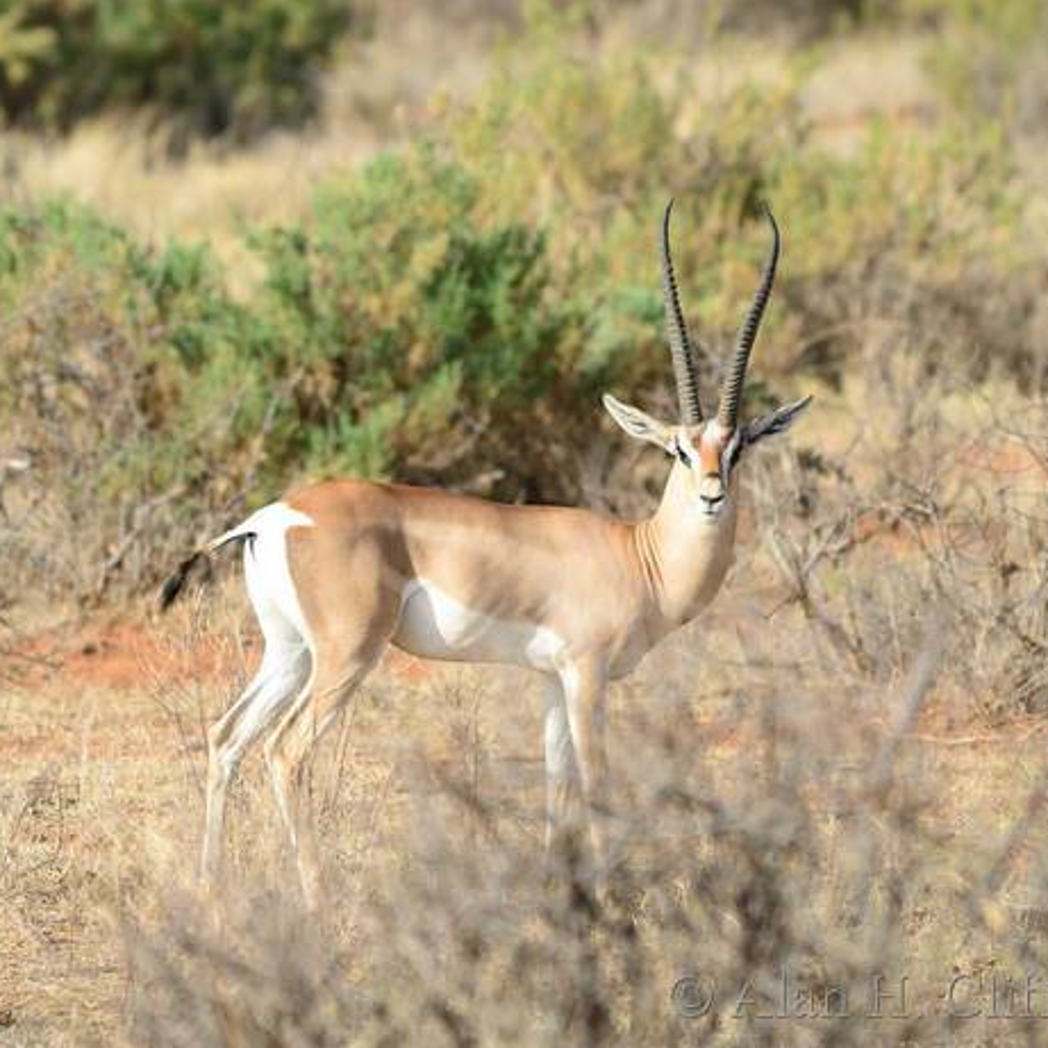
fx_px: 26477
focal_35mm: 773
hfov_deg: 2.3
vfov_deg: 2.3
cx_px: 405
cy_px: 524
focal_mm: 400
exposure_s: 1/400
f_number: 6.3
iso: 160
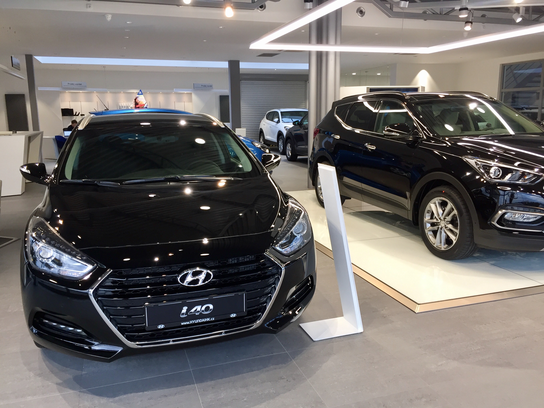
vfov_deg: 48.2
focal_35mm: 29
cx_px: 272
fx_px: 456
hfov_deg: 61.7
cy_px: 204
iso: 32
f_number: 2.2
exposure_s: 1/33
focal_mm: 4.15
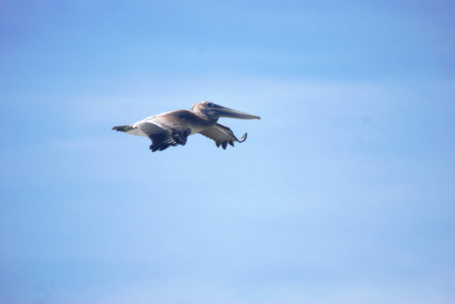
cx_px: 228
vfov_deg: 3.1
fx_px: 5694
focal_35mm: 450
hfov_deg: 4.6
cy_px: 152
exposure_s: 1/2000
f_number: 5.6
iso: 400
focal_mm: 300
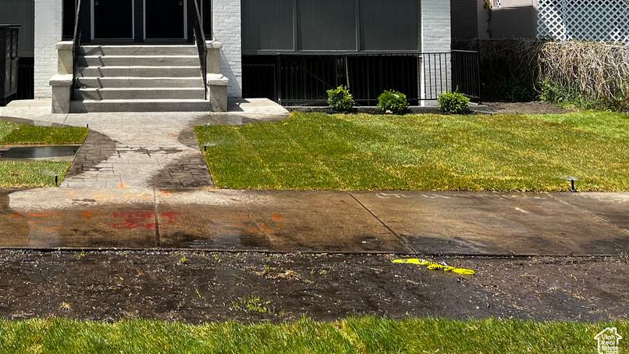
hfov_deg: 43.5
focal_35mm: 45
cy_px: -13
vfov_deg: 25.0
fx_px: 750
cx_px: 130
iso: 50
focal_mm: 5.7
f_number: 1.5
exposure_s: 1/2083
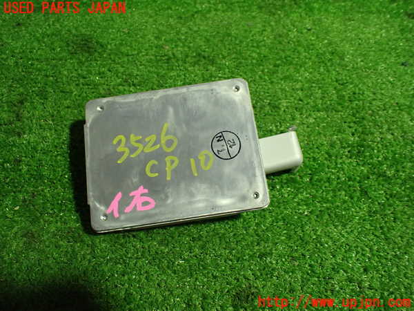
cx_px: 207
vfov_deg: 46.8
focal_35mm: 30
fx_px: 359
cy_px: 156
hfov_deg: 60.0
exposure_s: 1/125
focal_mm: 5.4
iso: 640
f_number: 2.3
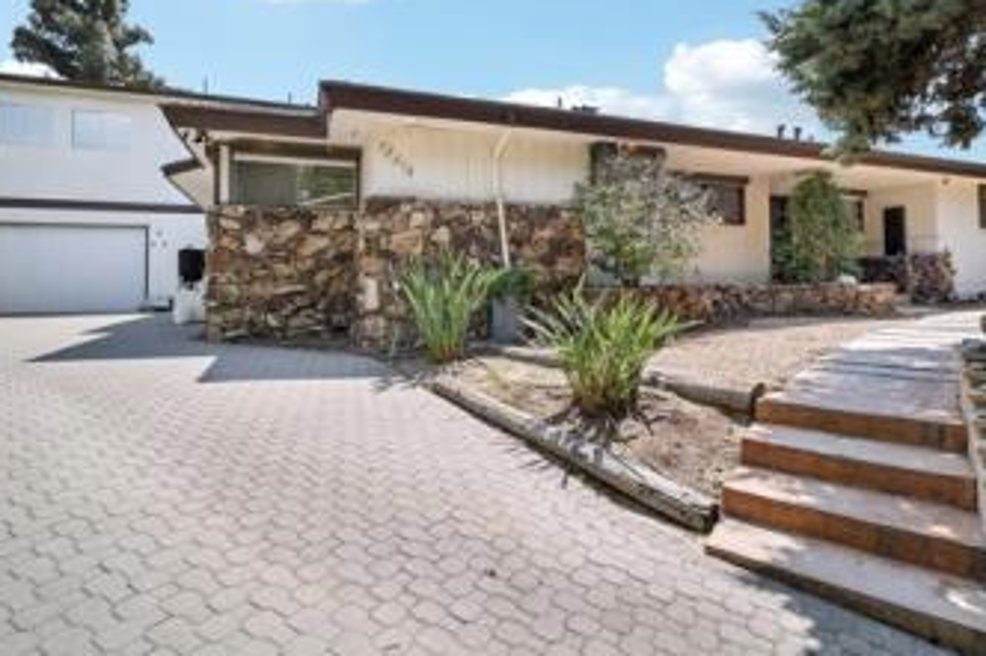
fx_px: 520
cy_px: 270
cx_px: 490
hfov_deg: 86.9
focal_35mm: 19
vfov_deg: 64.0
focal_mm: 9
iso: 160
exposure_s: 1/450
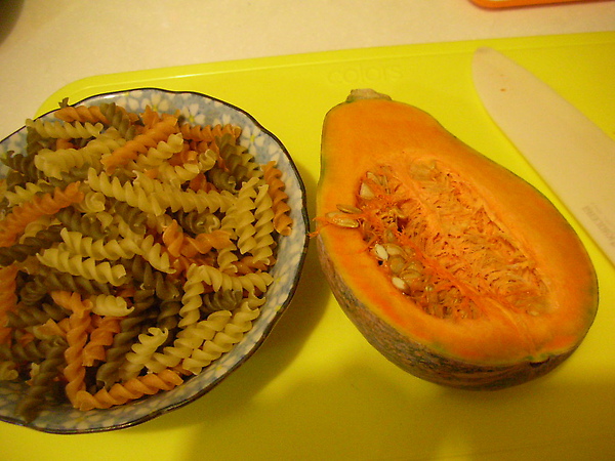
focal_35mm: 35
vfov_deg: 40.7
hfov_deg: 52.6
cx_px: 308
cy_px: 230
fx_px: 622
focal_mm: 5.8
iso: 400
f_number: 3
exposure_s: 1/15.5
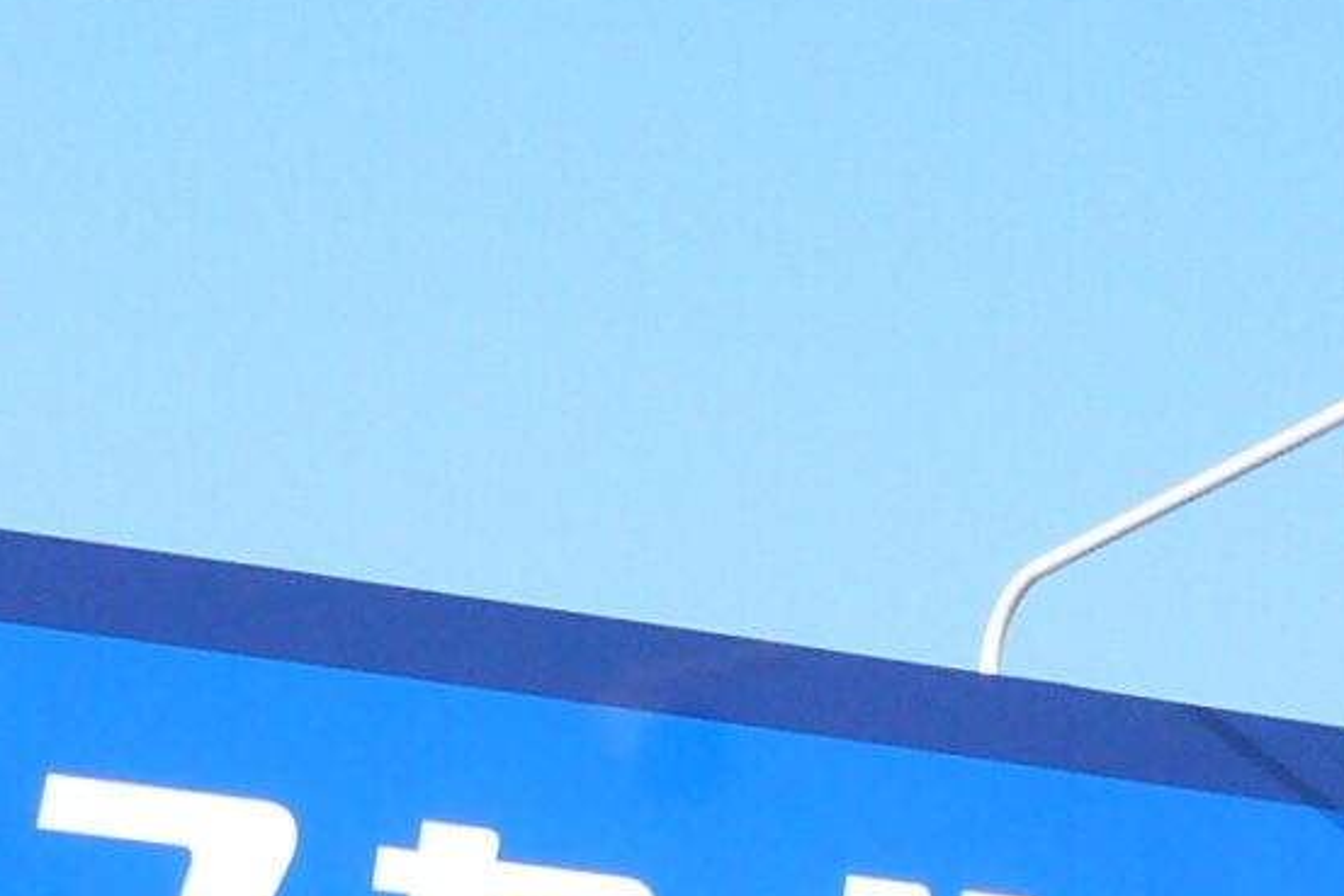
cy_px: 1945
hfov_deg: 11.5
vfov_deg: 7.3
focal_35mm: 178
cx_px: 95
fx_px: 6647
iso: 100
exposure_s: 1/800
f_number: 3.1
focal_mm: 6.1
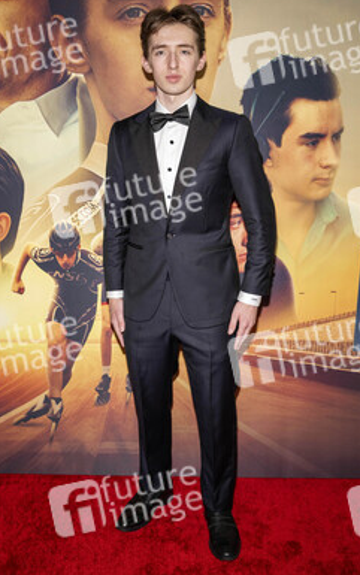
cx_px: 169
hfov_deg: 34.5
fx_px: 580
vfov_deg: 52.7
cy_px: 278
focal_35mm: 37
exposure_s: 1/200
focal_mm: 35
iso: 800
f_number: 4.5
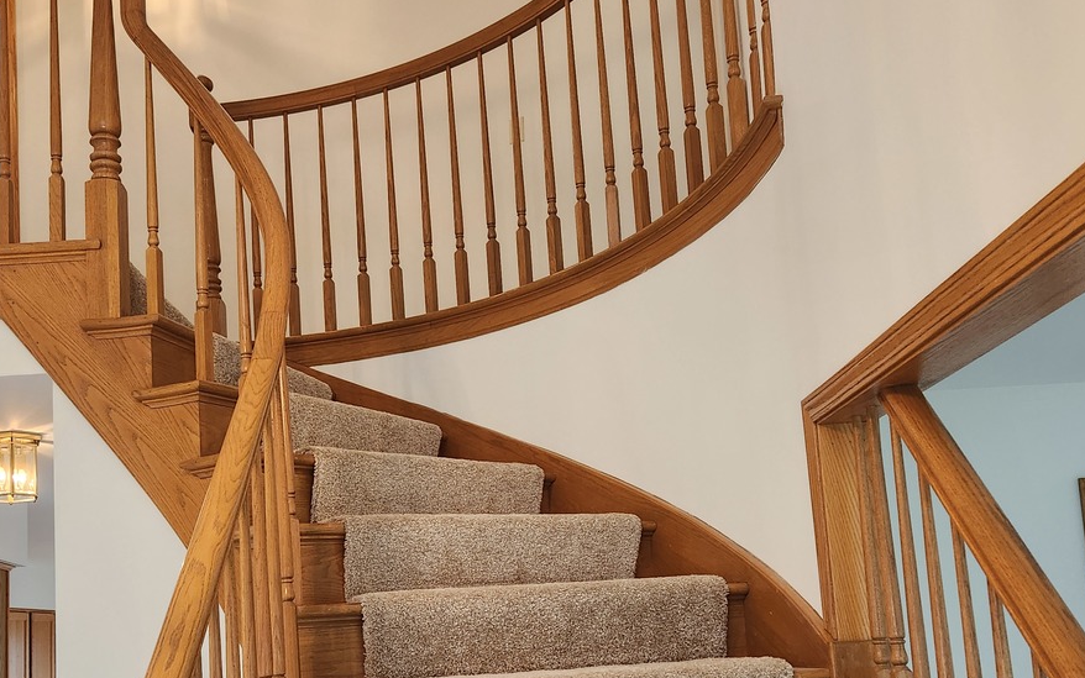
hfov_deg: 49.1
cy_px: 494
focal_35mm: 40
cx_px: 468
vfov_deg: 31.5
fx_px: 1183
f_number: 1.8
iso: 320
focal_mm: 5.4
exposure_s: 1/120
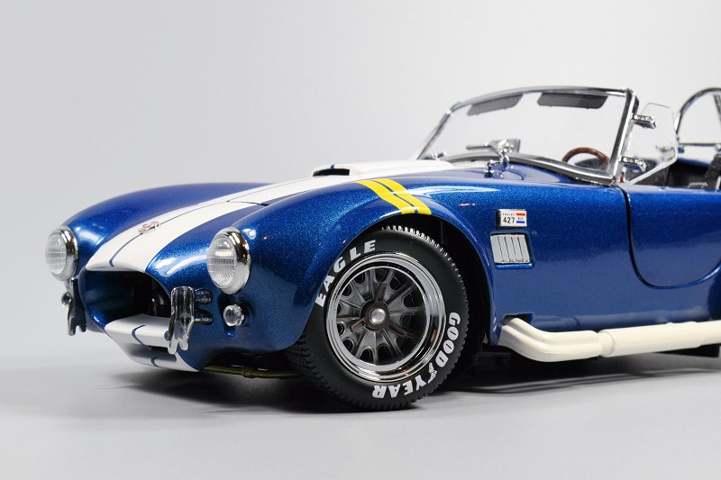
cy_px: 240
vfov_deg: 18.9
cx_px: 360
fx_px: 1442
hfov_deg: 28.1
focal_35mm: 72
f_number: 18
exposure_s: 1/2.5
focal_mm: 48
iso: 100
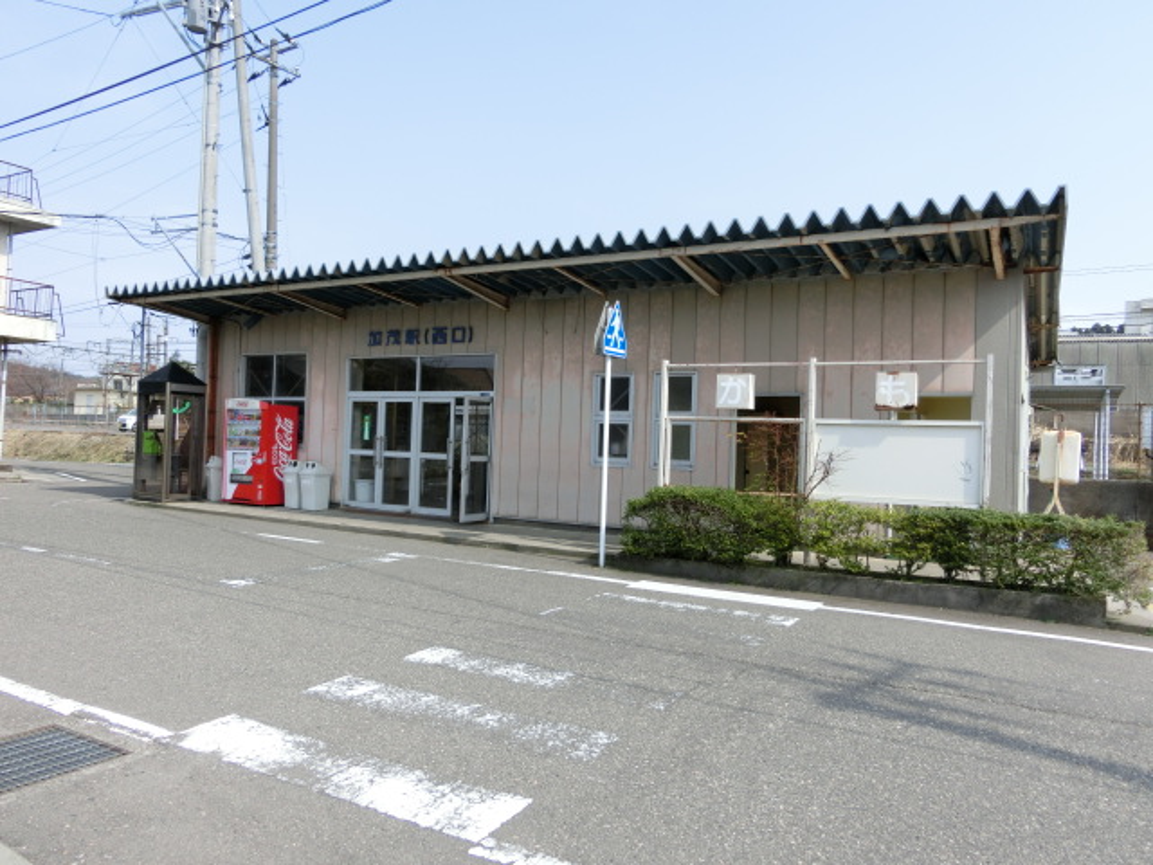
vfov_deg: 54.9
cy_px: 432
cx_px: 576
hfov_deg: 69.4
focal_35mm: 25
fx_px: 833
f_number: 3.5
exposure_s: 1/640
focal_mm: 4.5
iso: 80
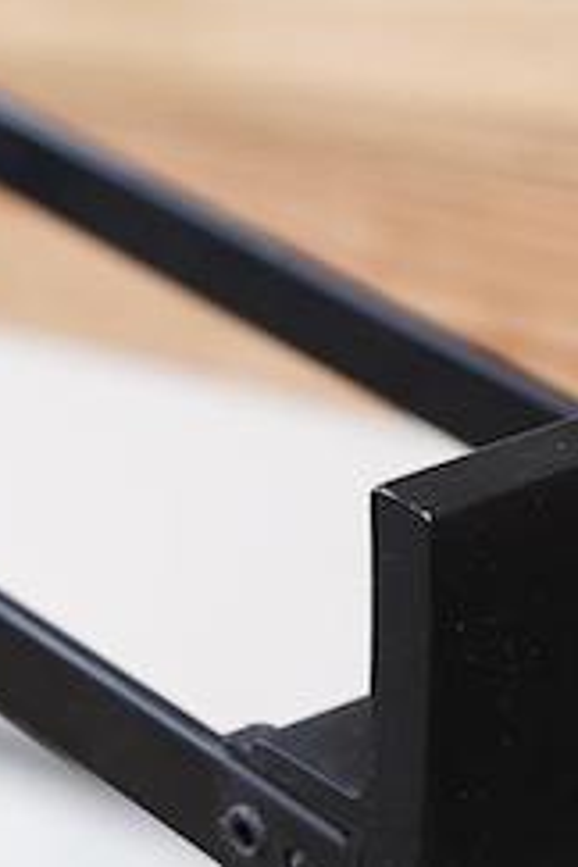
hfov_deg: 8.1
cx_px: -153
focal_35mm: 167
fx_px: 4022
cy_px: 646
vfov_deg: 12.3
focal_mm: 30
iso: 1250
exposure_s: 1/125
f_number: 3.5
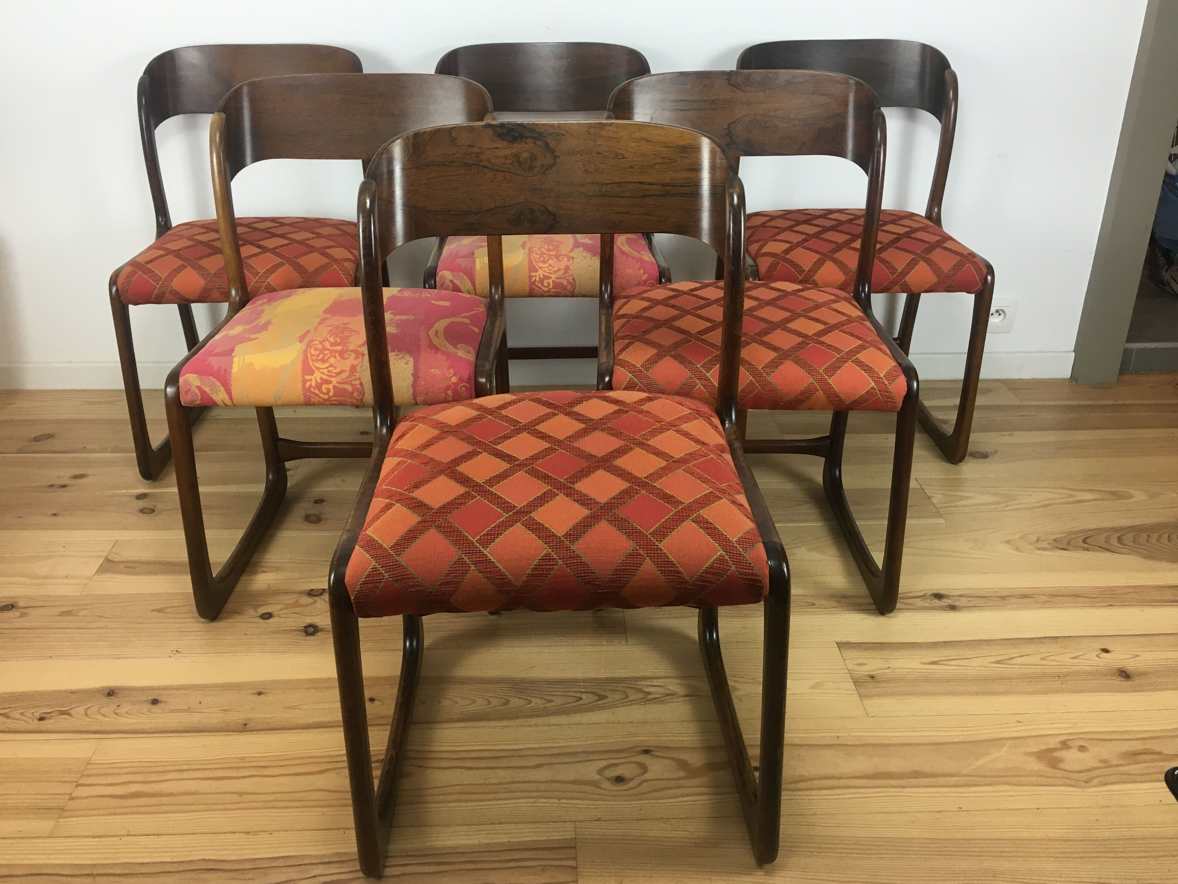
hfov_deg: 60.0
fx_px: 1021
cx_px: 574
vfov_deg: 46.8
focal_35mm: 30
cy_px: 438
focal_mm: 4.15
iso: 50
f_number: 2.2
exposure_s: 1/33
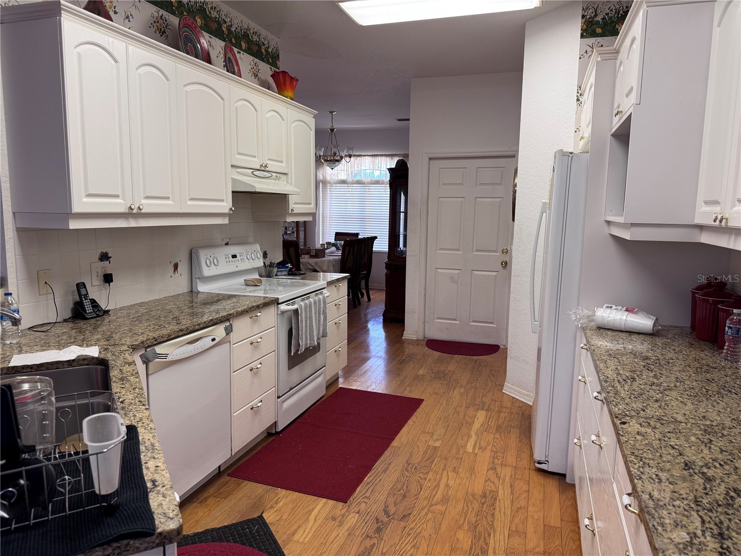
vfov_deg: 56.8
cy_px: 278
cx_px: 370
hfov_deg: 71.6
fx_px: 514
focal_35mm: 24
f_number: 1.78
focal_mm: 6.76
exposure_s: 1/120
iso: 160
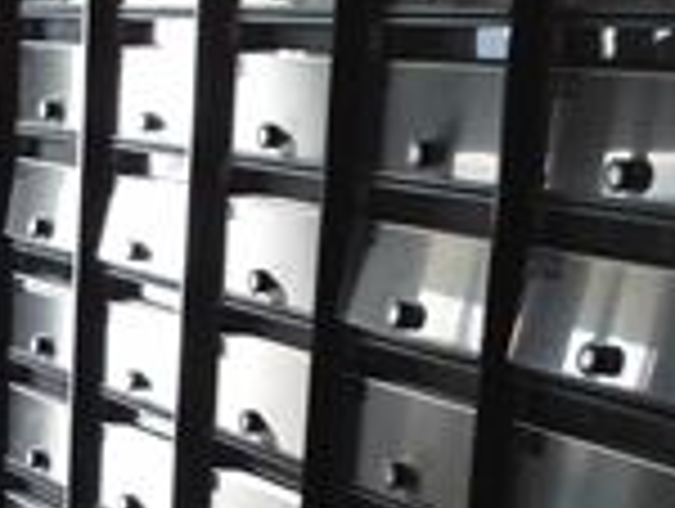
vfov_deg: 12.6
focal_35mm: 115
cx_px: -99
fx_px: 2246
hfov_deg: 16.5
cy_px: 584
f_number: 2.4
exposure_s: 1/30.3
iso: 90
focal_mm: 2.87
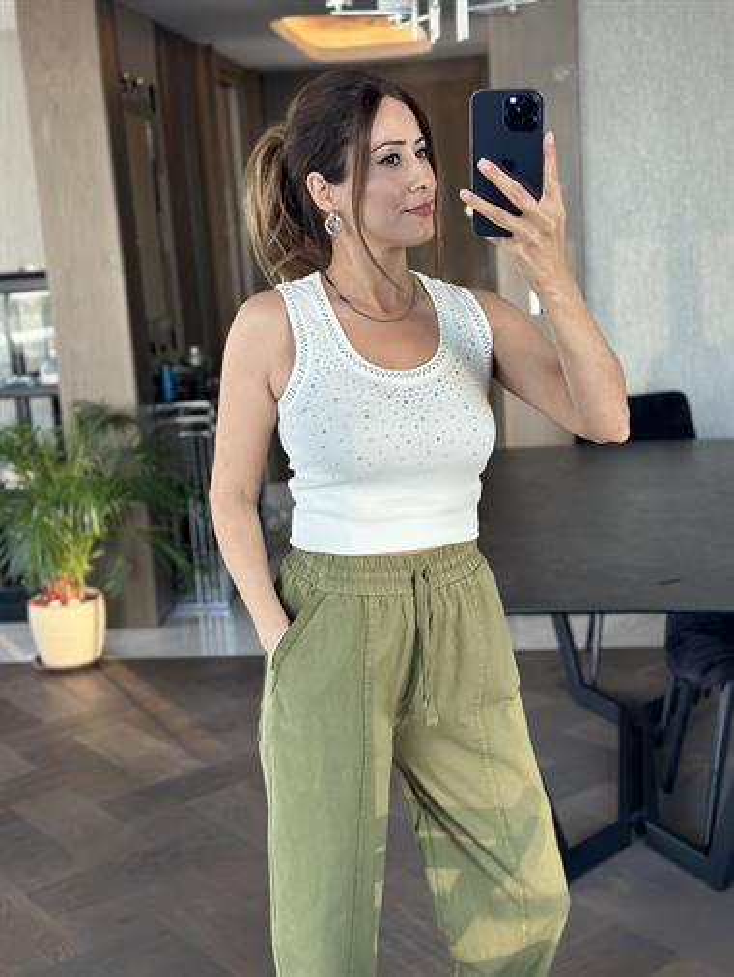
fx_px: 1356
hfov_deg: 30.3
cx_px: 367
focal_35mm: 48
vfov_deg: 39.6
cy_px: 488
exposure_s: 1/60
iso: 200
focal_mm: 6.86
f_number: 1.78
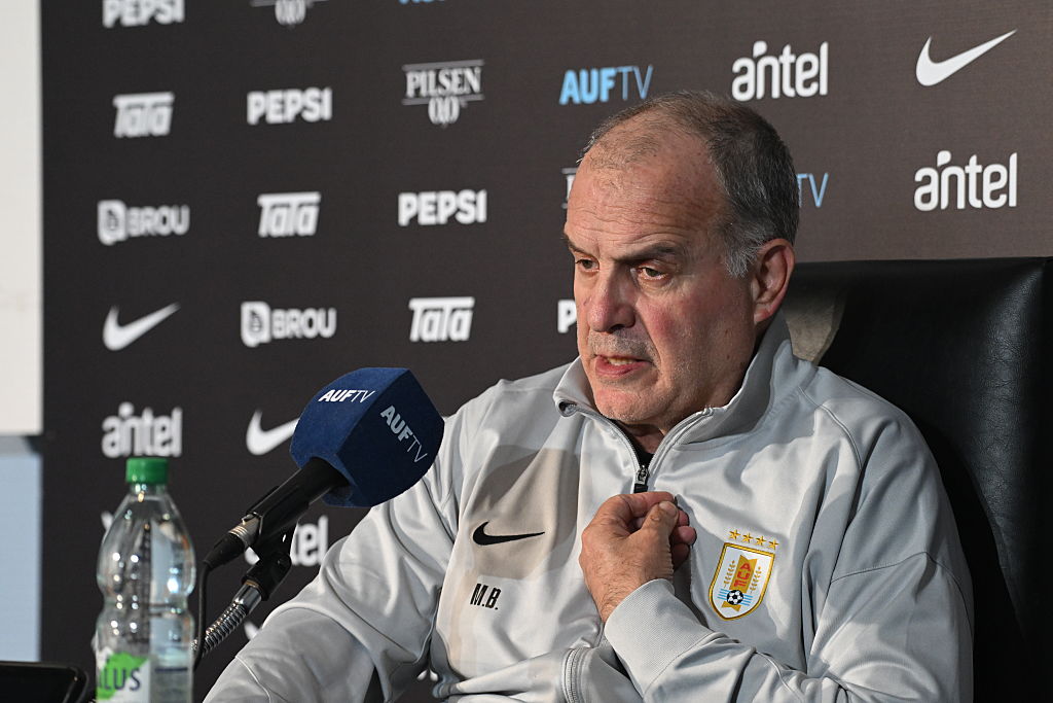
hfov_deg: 10.3
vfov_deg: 6.9
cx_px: 526
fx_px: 5850
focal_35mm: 200
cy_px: 352
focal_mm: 200
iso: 5000
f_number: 5.6
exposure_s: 1/320
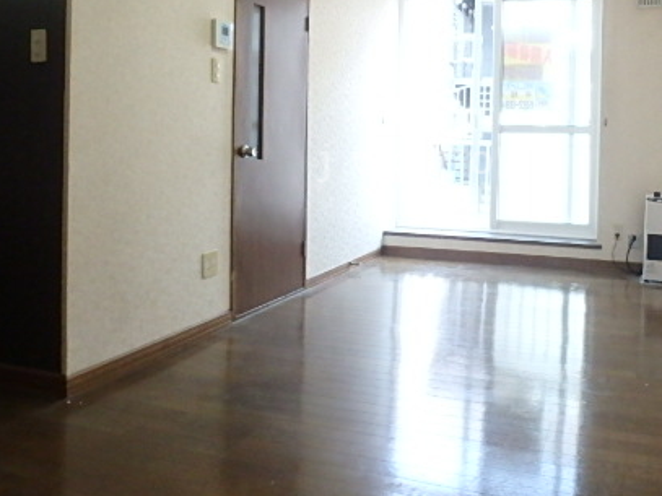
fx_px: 631
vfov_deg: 42.3
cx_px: 428
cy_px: 163
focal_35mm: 33
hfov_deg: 54.5
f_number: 3.5
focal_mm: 3.7
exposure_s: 1/125
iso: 800
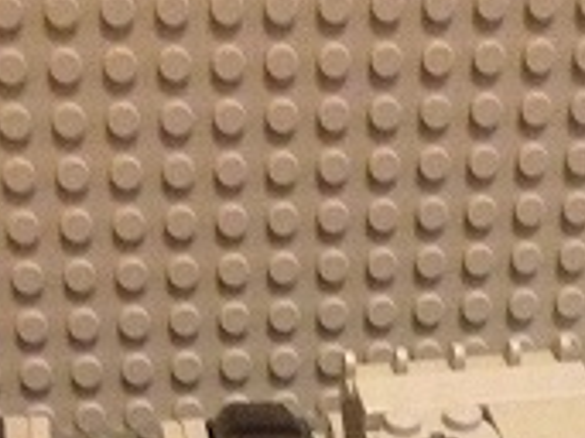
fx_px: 2263
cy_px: 777
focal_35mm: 134
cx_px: 464
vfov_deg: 10.4
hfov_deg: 14.6
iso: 500
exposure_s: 1/15
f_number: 2.4
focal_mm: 4.28
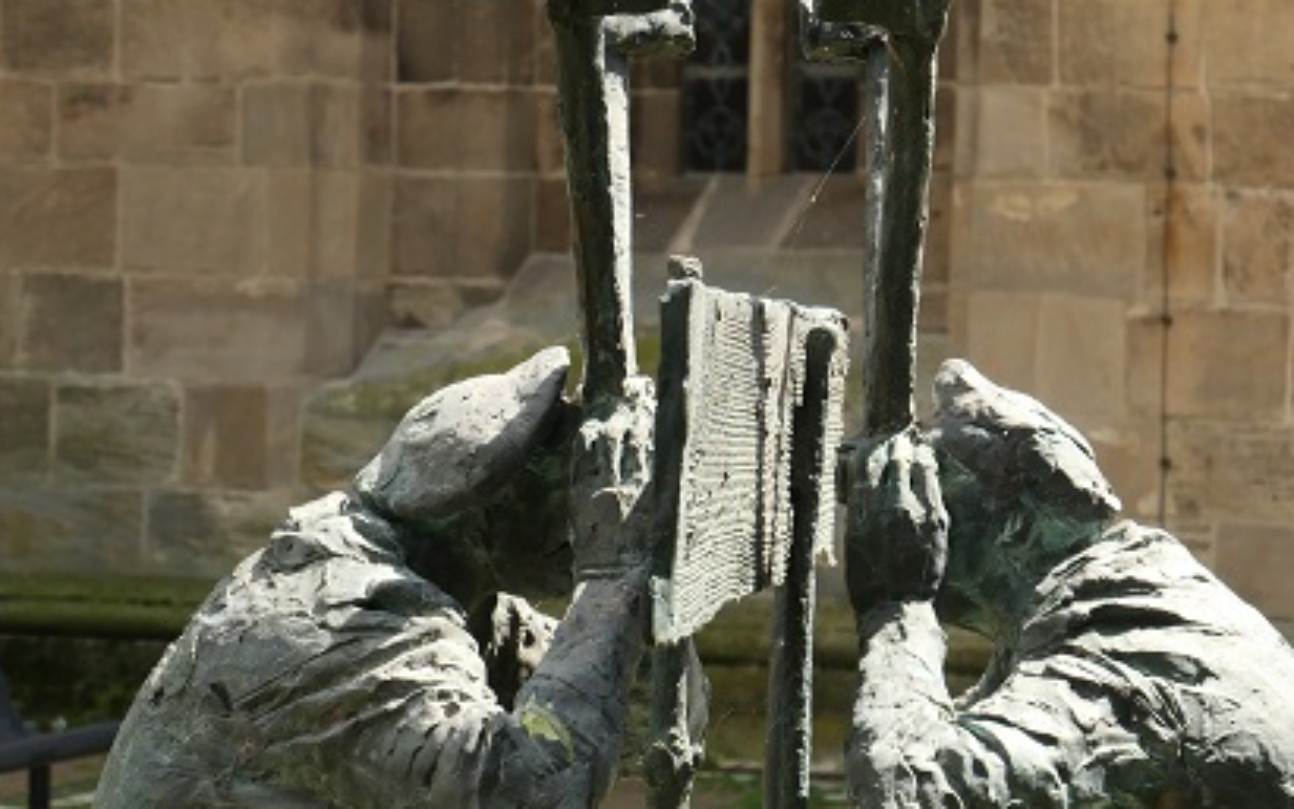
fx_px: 4691
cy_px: 357
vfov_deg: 9.9
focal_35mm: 133
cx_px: 768
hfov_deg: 15.7
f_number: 8
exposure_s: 1/400
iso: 800
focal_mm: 35.8
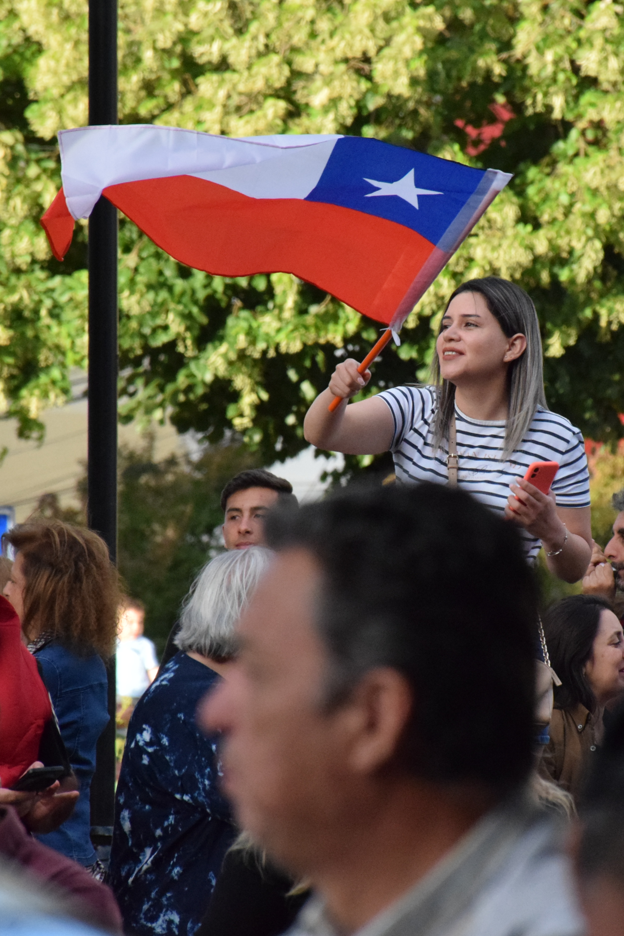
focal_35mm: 316
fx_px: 8217
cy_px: 468
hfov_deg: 4.3
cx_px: 419
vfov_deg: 6.5
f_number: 6.3
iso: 3200
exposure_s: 1/2500
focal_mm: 140
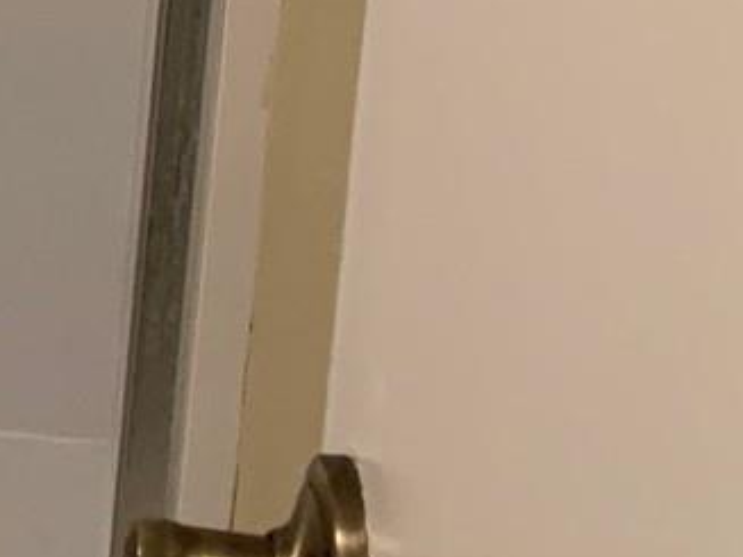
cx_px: -1291
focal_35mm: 163
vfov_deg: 8.7
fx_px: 3497
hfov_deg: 9.9
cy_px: -446
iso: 200
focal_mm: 4.25
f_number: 1.8
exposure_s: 1/60
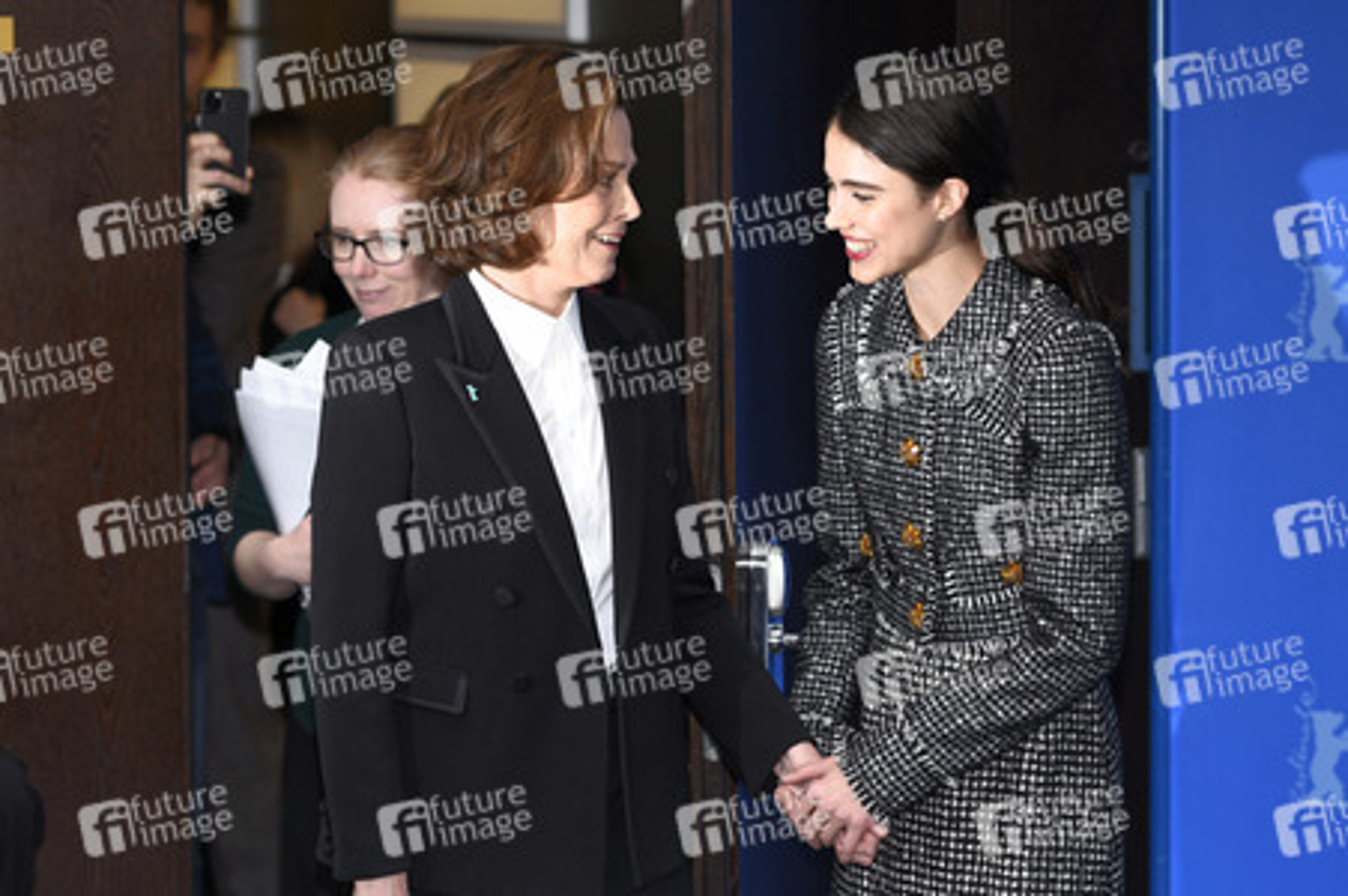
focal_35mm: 110
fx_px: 4116
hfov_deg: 18.6
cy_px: 448
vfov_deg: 12.4
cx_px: 674
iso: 640
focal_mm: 110
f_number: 3.5
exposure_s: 1/500
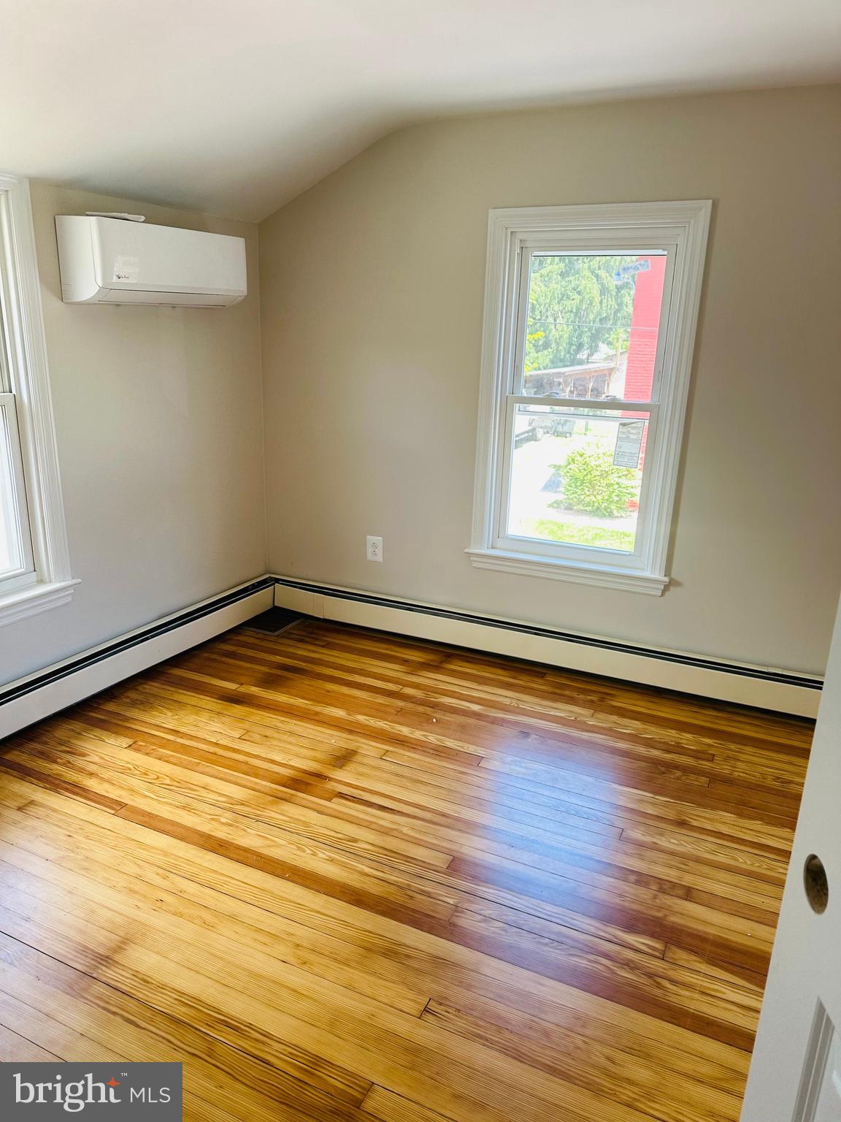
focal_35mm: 24
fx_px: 777
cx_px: 420
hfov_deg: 56.8
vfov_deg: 71.6
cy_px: 561
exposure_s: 1/121
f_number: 1.78
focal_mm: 6.86
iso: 64
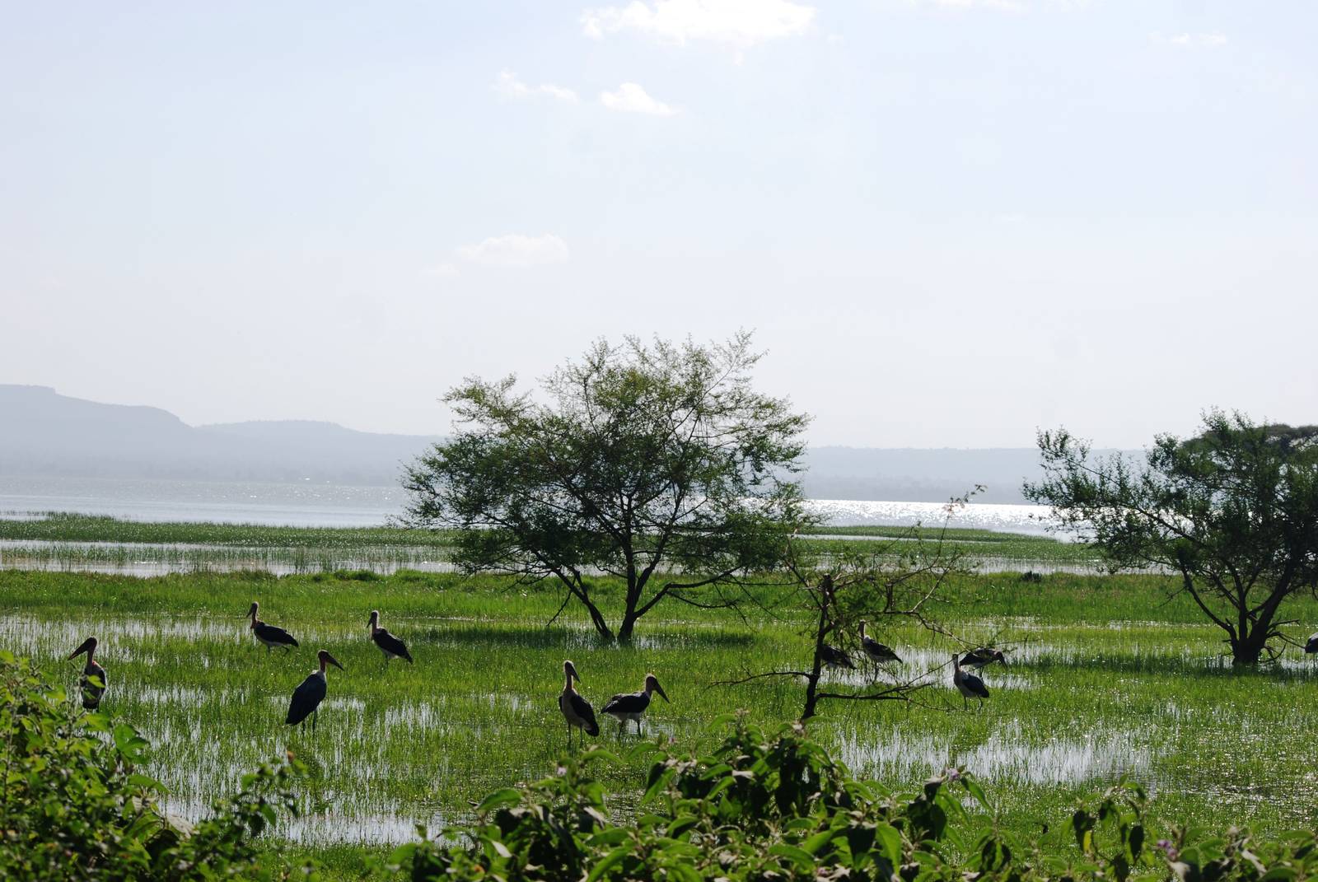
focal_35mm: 105
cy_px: 441
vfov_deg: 13.1
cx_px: 659
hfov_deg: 19.4
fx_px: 3849
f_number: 6.3
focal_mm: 70
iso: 100
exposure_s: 1/640
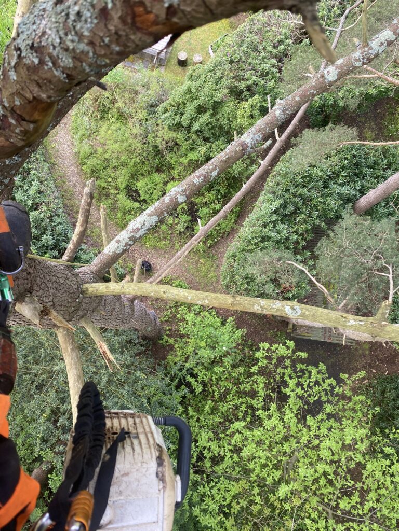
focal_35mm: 26
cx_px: 200
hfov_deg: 53.1
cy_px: 266
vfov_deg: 67.3
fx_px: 400
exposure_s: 1/122
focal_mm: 4.25
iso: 40
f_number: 1.8
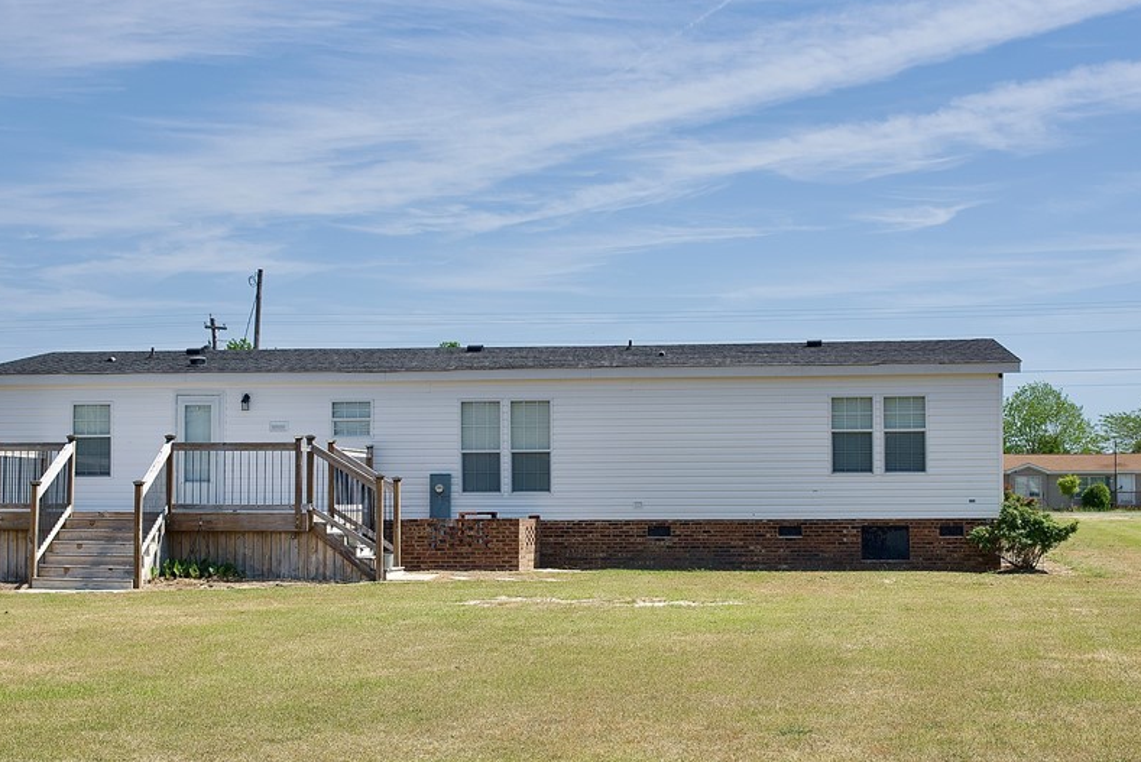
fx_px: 1744
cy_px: 454
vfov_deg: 24.6
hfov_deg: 36.2
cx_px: 569
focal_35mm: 55
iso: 400
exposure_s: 1/4000
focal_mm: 40
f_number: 5.6
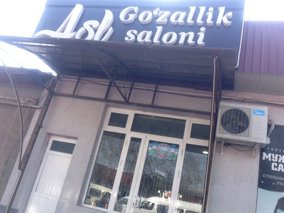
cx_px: 142
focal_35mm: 35
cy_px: 106
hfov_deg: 52.6
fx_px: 287
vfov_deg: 40.7
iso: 32
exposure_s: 1/278
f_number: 2.4
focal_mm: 2.18
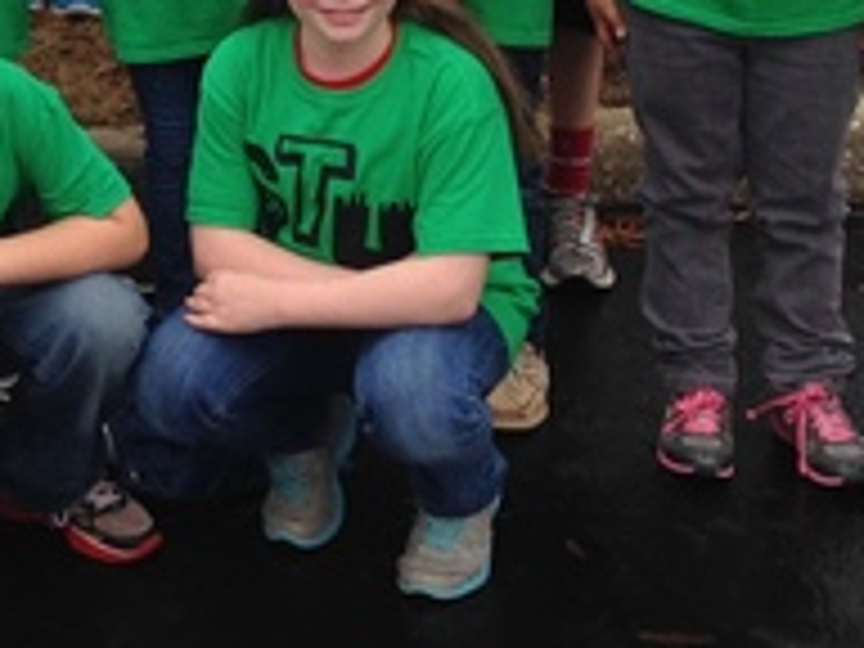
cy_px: -153
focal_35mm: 124
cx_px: 22
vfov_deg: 11.7
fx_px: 3095
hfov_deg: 15.6
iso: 50
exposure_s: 1/475
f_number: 2.4
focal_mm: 4.12
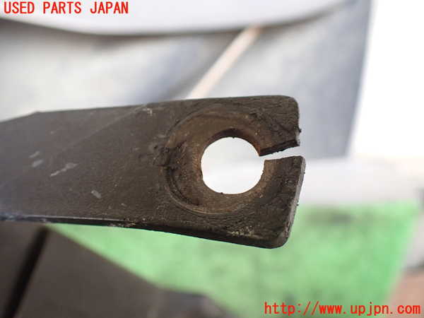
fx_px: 367
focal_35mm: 30
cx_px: 212
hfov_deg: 60.0
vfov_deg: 46.8
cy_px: 159
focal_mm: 5.4
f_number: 2.3
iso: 320
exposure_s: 1/125
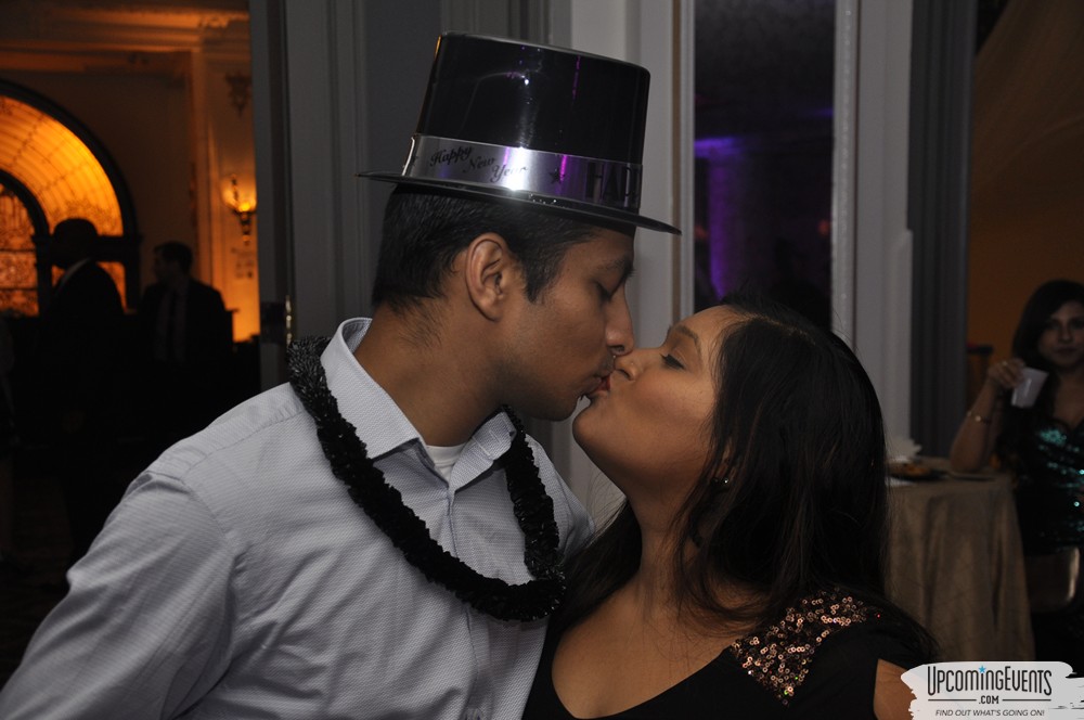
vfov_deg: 25.7
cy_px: 360
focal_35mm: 52
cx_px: 542
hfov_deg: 37.9
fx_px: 1579
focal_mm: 35
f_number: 5
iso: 400
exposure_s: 1/60
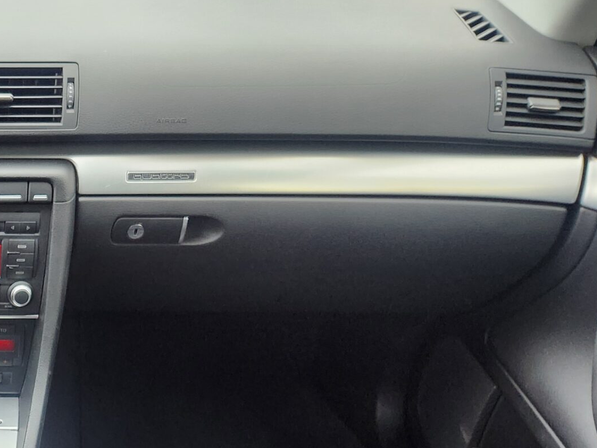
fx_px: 966
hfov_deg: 29.8
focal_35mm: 56
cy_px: 484
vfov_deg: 24.5
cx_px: -106
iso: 400
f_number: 1.8
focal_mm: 5.4
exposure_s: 1/120
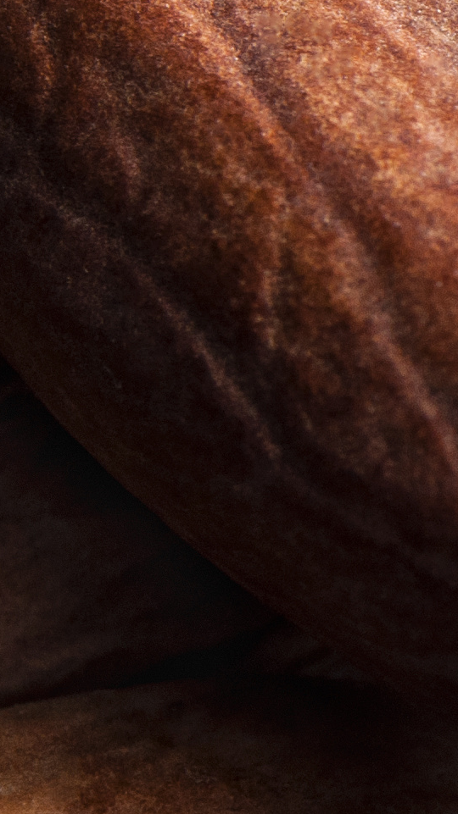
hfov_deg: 3.1
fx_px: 8326
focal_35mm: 385
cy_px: 241
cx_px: 1606
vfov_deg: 5.6
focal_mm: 55
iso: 200
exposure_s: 1/160
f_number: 14
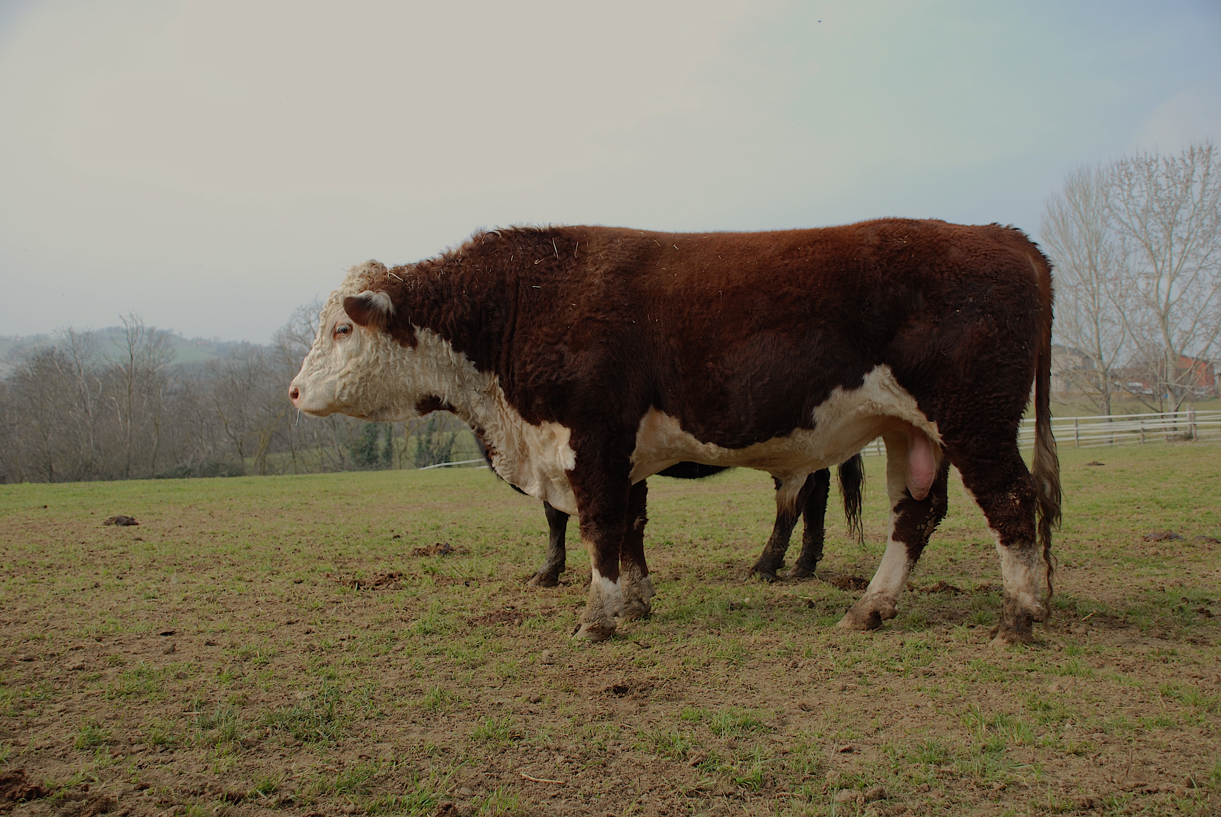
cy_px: 408
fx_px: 1324
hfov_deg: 49.5
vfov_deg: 34.3
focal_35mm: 39
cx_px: 610
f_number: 4
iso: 250
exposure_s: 1/500
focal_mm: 26
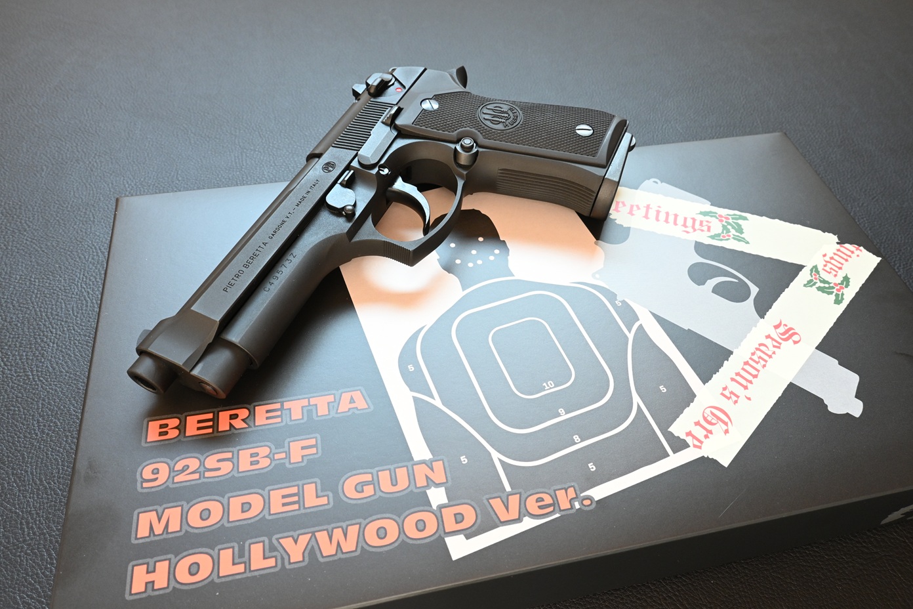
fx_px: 609
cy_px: 304
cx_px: 456
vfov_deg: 53.1
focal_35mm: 24
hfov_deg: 73.7
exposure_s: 1/25
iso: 800
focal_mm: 16
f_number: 8
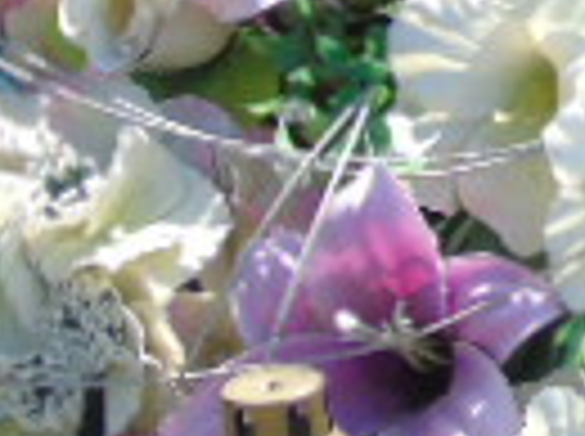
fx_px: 8974
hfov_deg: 3.7
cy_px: -539
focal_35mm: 532
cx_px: 1179
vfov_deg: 2.8
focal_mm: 19
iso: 80
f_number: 4.4
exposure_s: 1/200
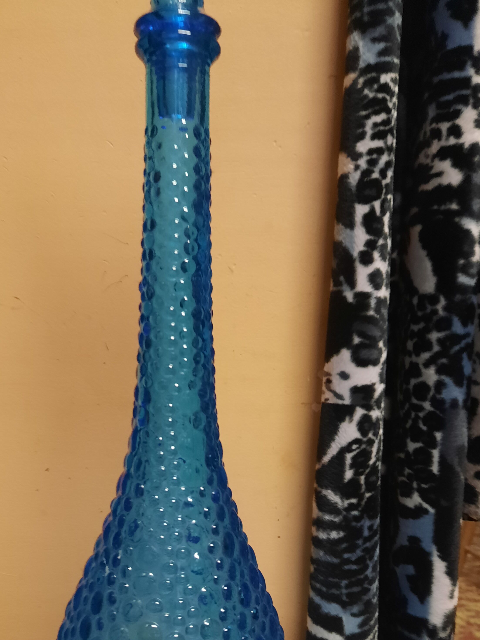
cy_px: 417
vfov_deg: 53.1
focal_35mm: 34
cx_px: 215
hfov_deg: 41.7
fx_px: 629
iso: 400
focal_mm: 4.6
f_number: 2
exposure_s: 1/25
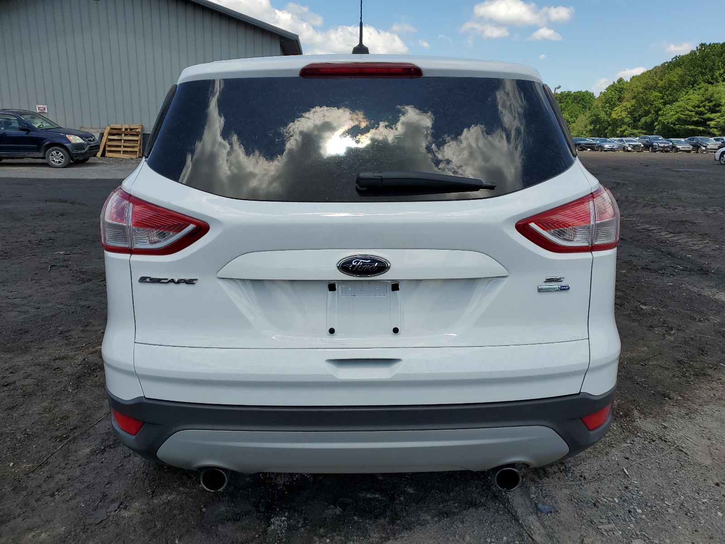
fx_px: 545
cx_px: 362
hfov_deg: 67.3
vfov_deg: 53.1
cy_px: 272
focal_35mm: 26
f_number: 1.5
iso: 50
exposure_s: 1/3333
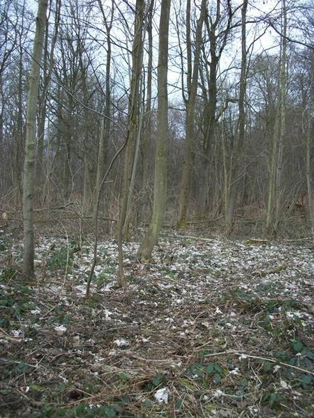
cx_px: 157
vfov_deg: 56.8
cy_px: 209
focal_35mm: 32
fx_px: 387
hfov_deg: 44.2
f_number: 2.9
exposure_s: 1/125
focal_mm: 5.7
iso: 92
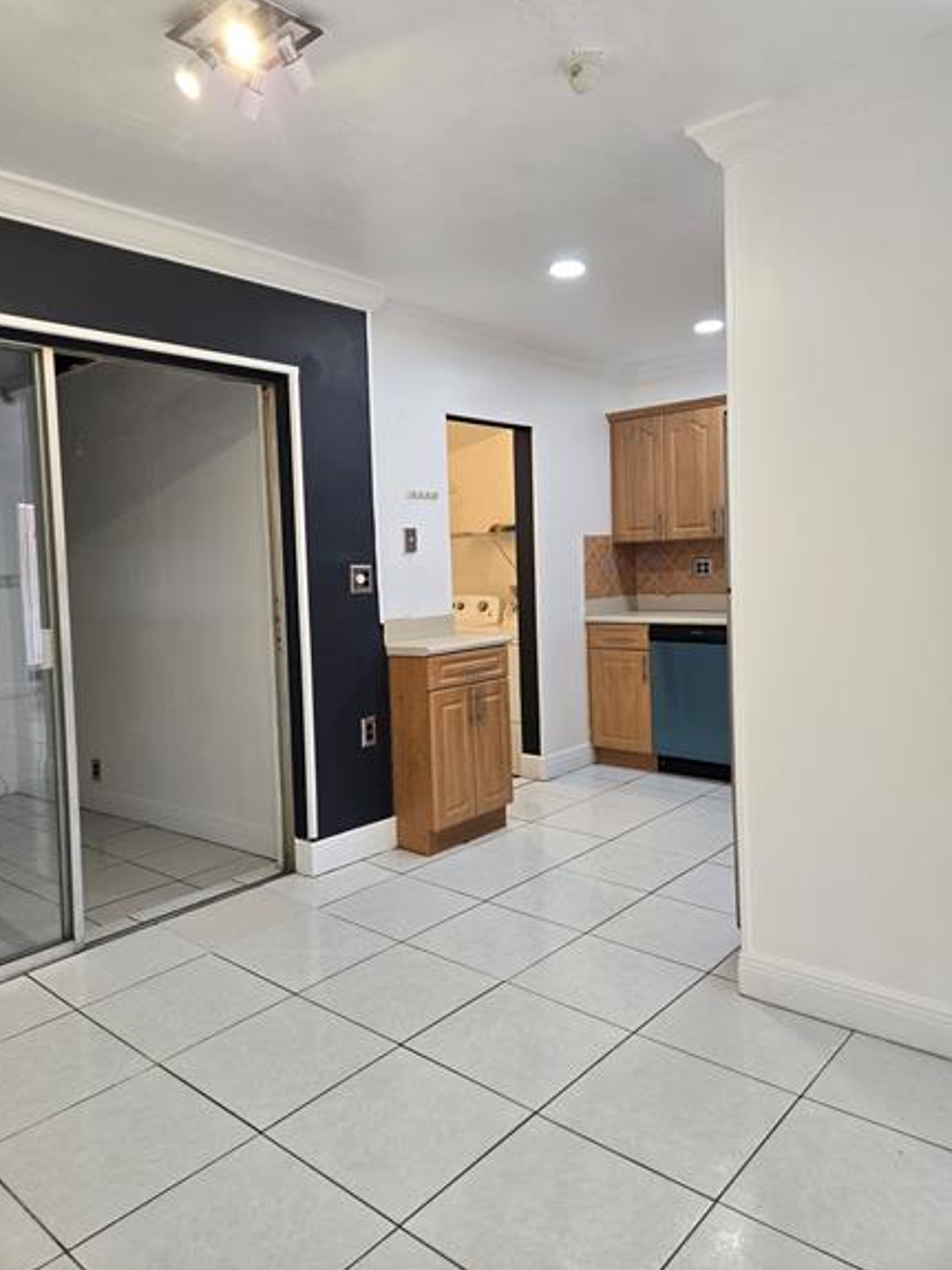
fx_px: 880
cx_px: 464
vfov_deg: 71.6
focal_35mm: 24
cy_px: 612
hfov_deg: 56.8
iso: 160
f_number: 1.8
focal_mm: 5.4
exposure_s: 1/120
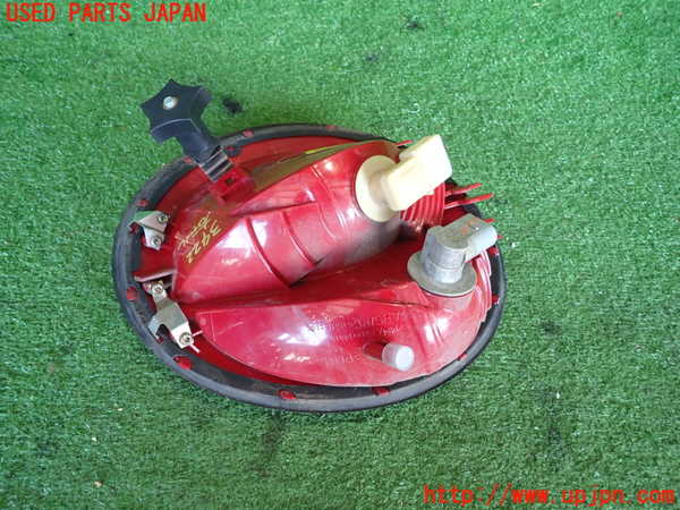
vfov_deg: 54.9
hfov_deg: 69.4
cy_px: 255
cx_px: 340
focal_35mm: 25
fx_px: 491
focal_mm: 4.5
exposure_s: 1/30
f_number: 2
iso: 200
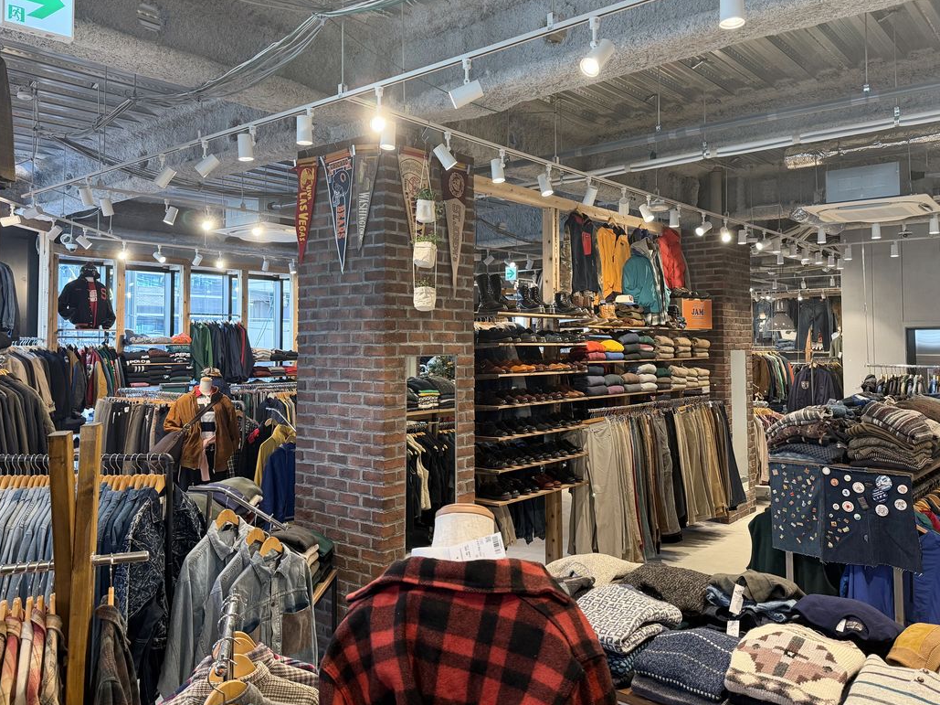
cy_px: 304
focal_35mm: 28
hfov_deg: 63.4
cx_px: 494
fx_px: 760
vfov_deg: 49.6
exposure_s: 1/120
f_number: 1.78
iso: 250
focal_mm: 6.76
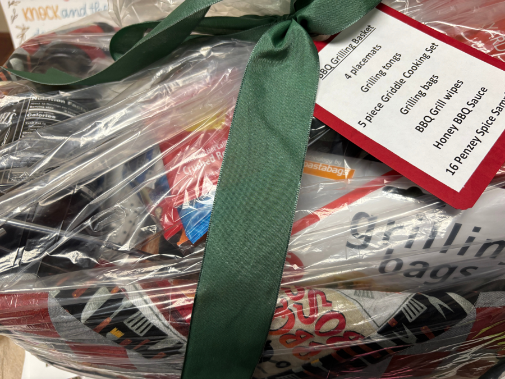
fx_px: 379
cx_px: 252
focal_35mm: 26
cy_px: 190
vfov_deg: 53.1
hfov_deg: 67.3
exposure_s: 1/120
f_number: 1.6
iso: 125
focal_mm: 5.96
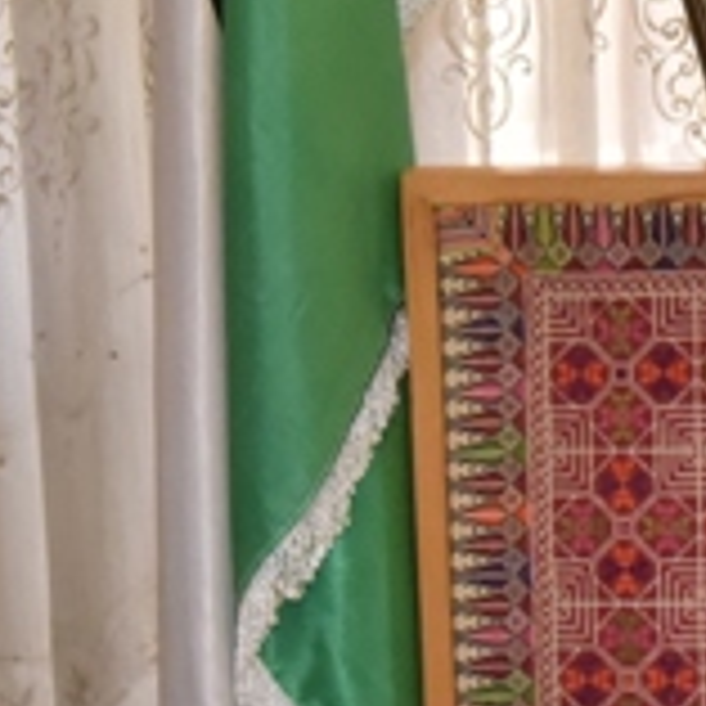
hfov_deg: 8.3
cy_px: 137
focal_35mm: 210
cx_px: 697
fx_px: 4846
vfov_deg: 8.3
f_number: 10
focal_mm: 38
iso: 2500
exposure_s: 1/250
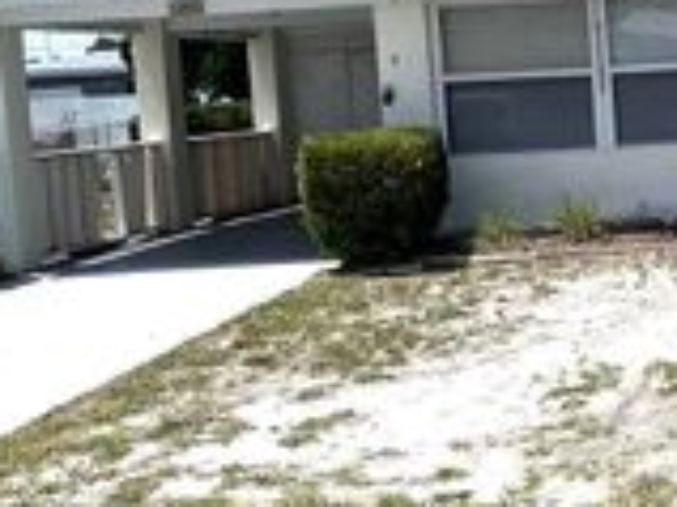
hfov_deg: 21.9
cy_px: 190
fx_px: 1602
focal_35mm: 82
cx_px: 839
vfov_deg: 17.9
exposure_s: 1/7299
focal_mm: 4.2
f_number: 1.6
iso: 50
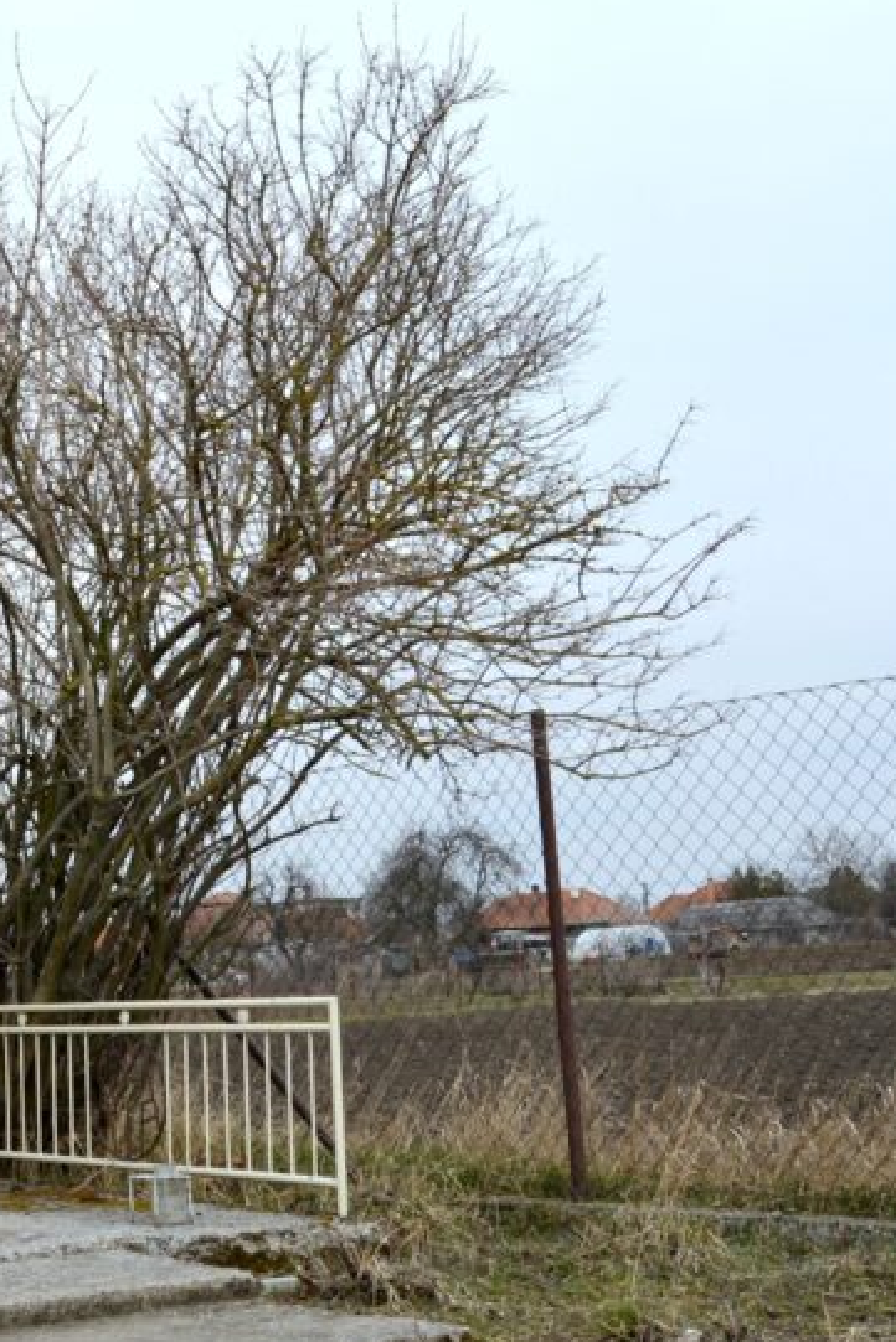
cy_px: 516
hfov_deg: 22.7
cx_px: -223
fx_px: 2013
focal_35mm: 54
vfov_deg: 36.7
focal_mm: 19
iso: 200
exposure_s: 1/400
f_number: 10
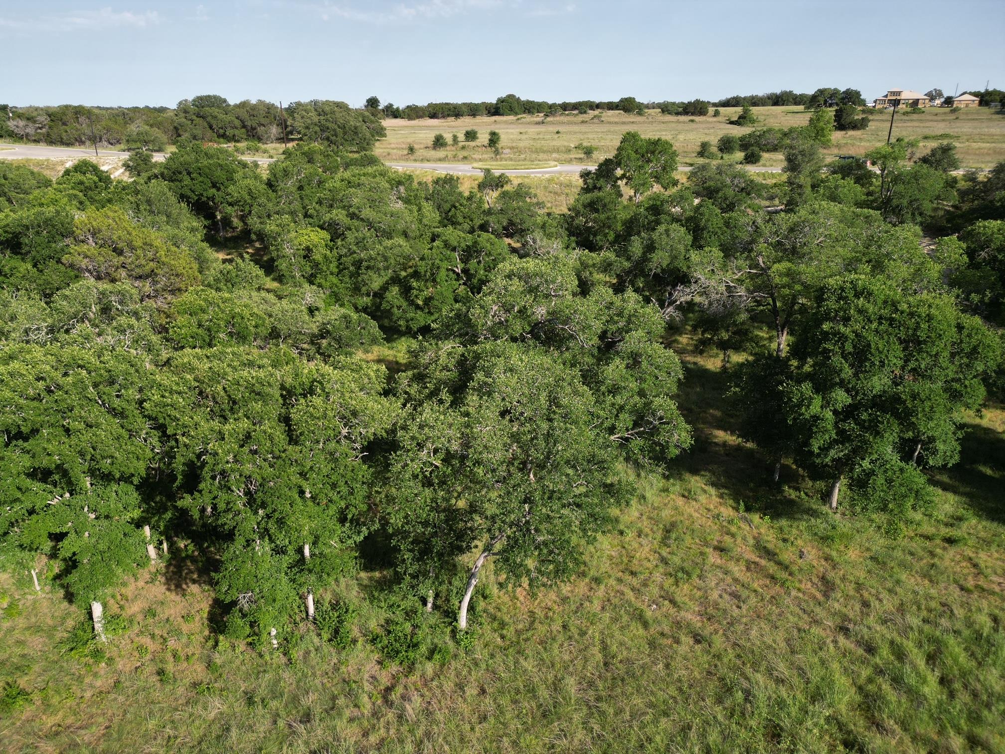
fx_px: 697
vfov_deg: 56.8
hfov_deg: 71.6
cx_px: 502
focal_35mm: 24
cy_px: 377
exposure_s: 1/2000
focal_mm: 6.72
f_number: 1.7
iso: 120
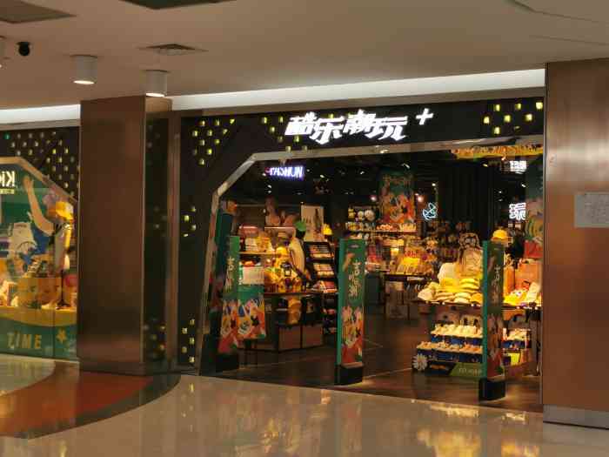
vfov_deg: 24.0
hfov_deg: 31.7
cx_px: 304
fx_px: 1073
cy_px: 228
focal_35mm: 61
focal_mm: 5.58
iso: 50
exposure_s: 1/102
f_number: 1.8
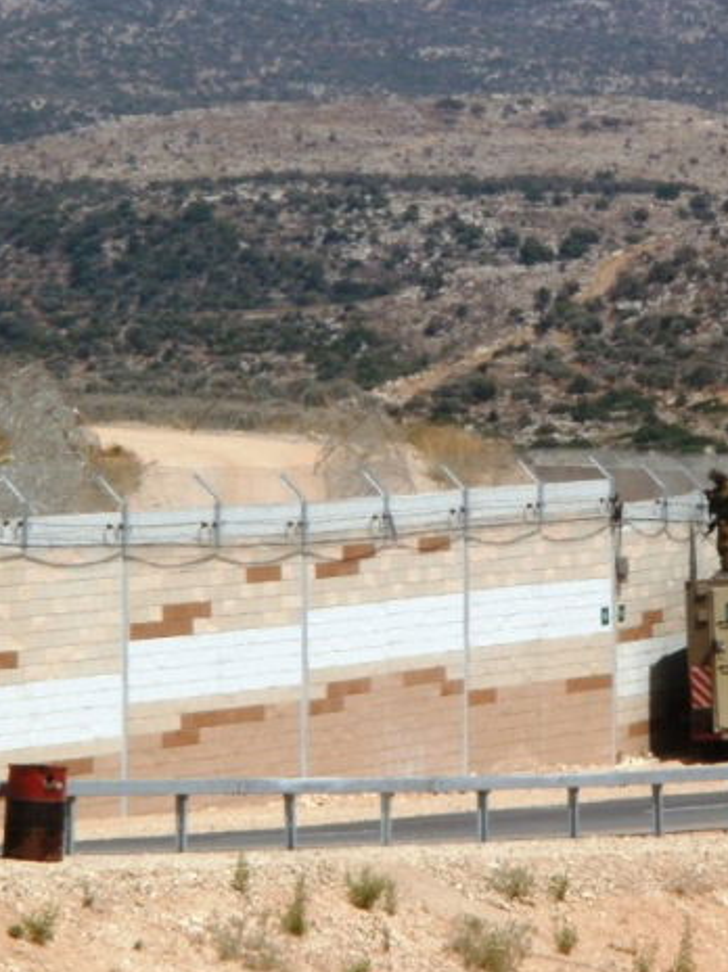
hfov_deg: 4.8
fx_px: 8705
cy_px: 571
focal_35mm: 310
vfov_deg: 6.4
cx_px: 615
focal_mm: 31.5
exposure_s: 1/500
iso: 100
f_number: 8.8
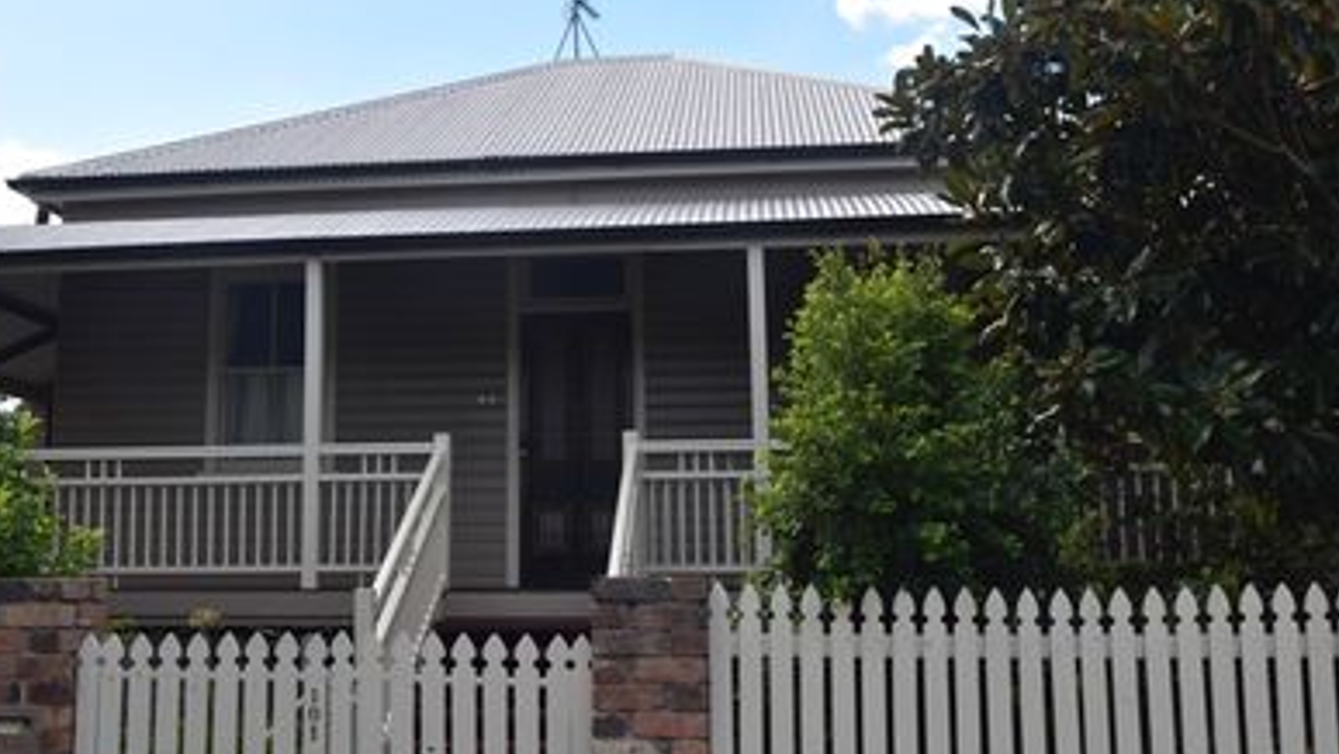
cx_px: 543
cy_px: 337
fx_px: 1492
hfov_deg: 48.1
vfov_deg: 28.4
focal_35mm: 42
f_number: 10
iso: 400
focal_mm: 22
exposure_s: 1/250
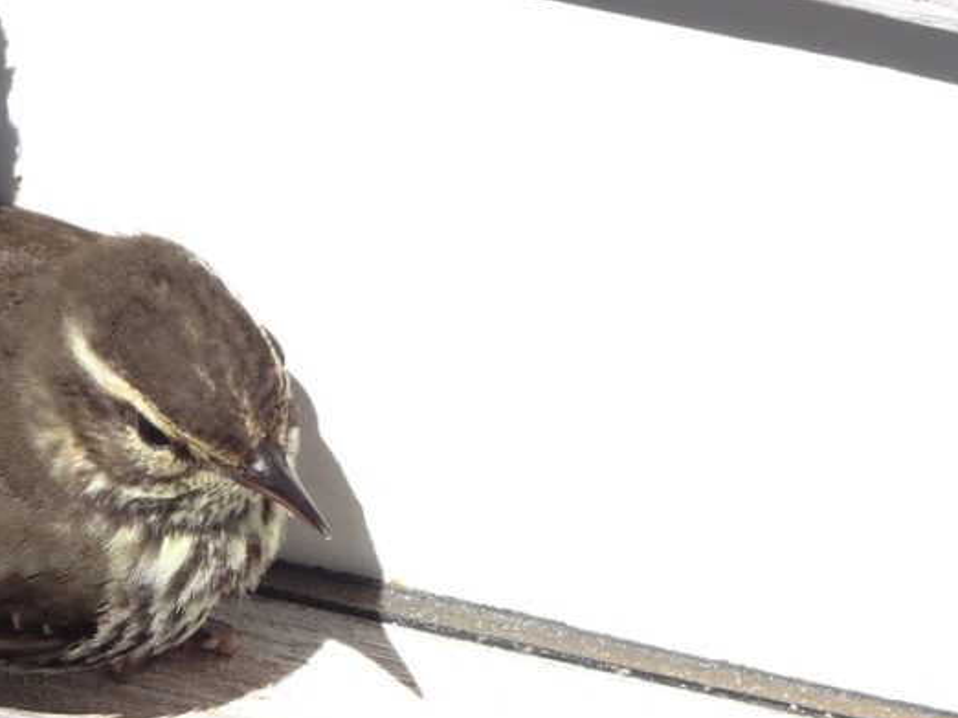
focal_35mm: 424
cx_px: -77
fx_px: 11729
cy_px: 318
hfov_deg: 4.7
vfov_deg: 3.5
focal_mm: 32.24
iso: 80
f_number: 5.6
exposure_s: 1/250
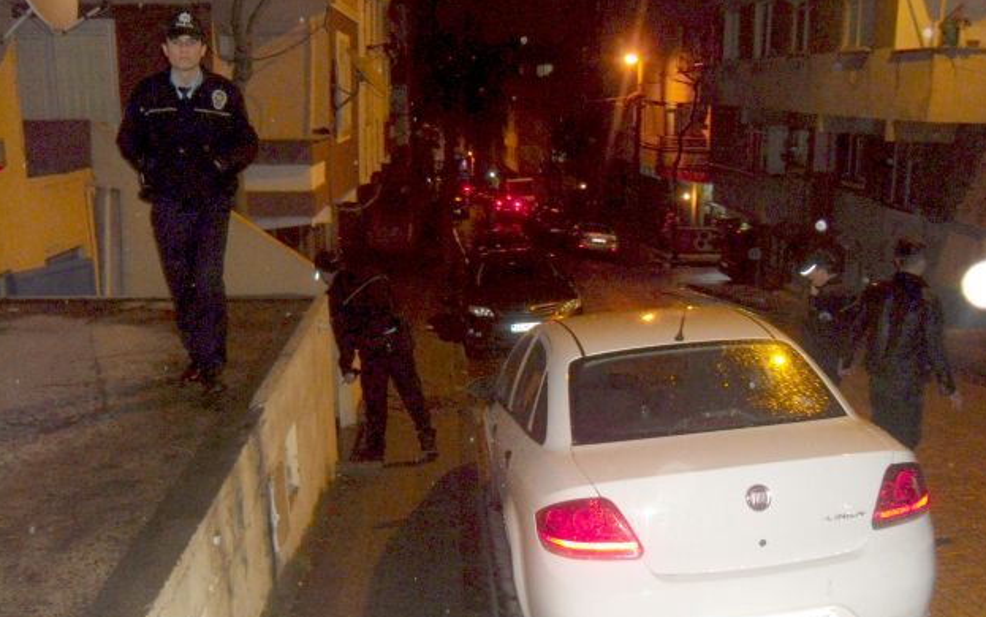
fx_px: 995
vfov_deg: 34.5
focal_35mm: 37
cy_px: 324
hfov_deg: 52.7
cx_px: 500
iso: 400
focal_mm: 6
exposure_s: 1/45
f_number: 2.8
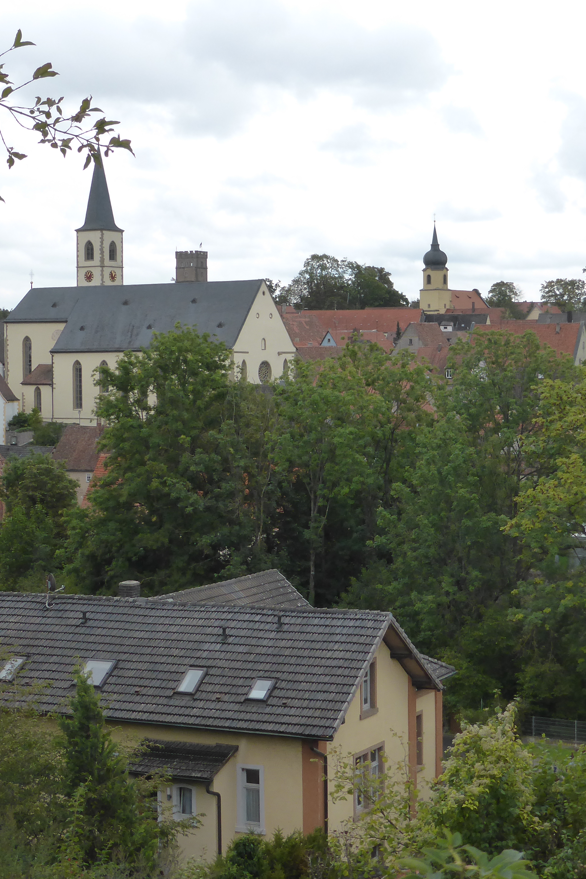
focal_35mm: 72
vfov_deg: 28.1
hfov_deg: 18.8
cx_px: 441
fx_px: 1758
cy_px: 412
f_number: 4.1
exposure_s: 1/500
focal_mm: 7.9
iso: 160
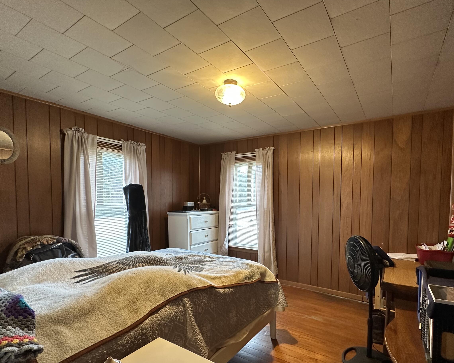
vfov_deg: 73.2
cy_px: 212
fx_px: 242
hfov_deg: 86.1
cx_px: 251
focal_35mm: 18
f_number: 2.2
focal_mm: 2.22
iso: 320
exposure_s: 1/60
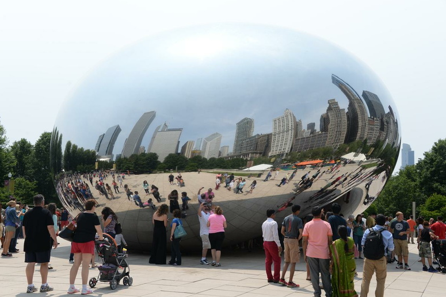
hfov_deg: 42.7
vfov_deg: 29.3
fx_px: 570
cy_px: 150
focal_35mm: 46
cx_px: 225
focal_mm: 45
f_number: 8
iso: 100
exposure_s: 1/250
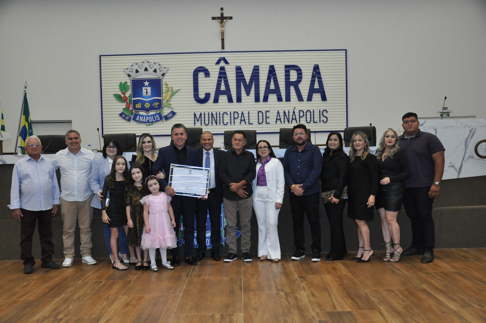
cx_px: 243
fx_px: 485
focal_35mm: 36
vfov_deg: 36.8
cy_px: 162
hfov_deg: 53.2
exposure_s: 1/160
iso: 2000
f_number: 3.8
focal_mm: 24
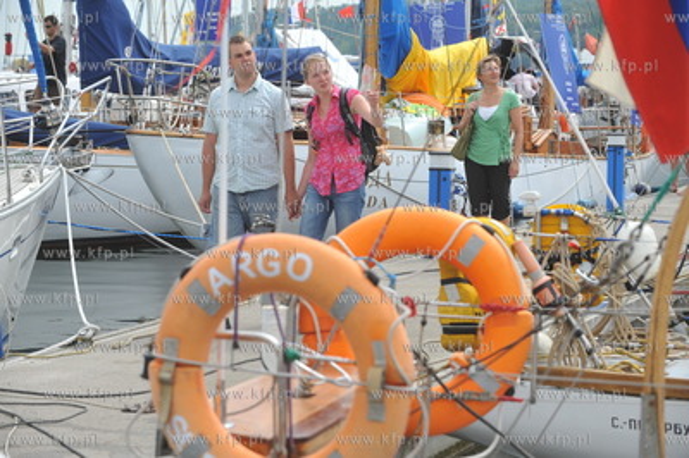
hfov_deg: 17.7
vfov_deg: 11.8
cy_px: 229
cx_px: 344
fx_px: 2218
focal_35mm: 116
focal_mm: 116
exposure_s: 1/1000
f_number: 7.1
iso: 500
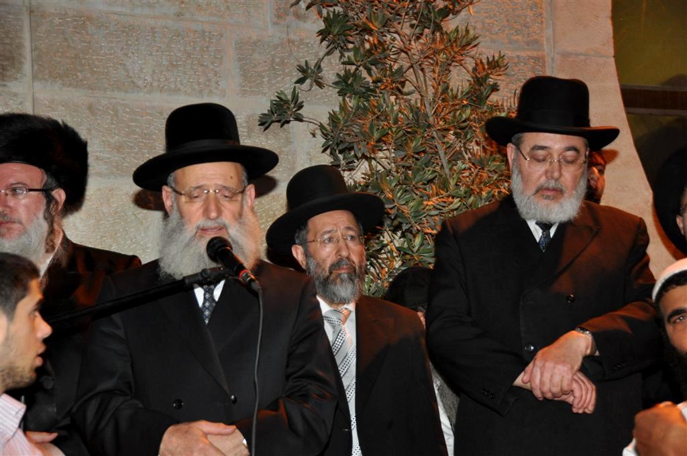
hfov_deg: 24.2
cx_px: 344
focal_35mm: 84
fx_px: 1601
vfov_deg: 16.2
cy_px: 228
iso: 800
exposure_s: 1/60
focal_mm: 56
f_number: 4.8
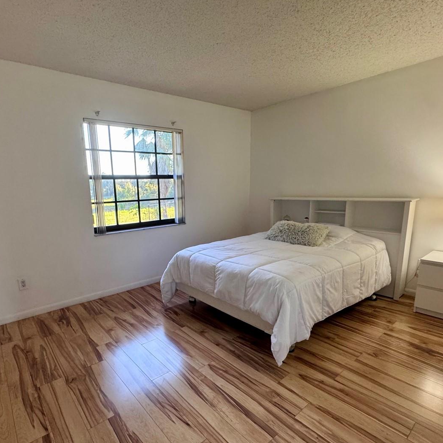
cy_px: 244
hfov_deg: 77.1
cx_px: 186
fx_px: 275
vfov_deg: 77.5
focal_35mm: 19
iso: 250
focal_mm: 2.22
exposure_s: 1/120
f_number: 2.2
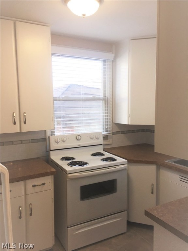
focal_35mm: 29
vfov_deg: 61.7
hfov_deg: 48.2
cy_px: 126
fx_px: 210
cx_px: 94
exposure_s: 1/120
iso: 50
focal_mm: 4.15
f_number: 2.2
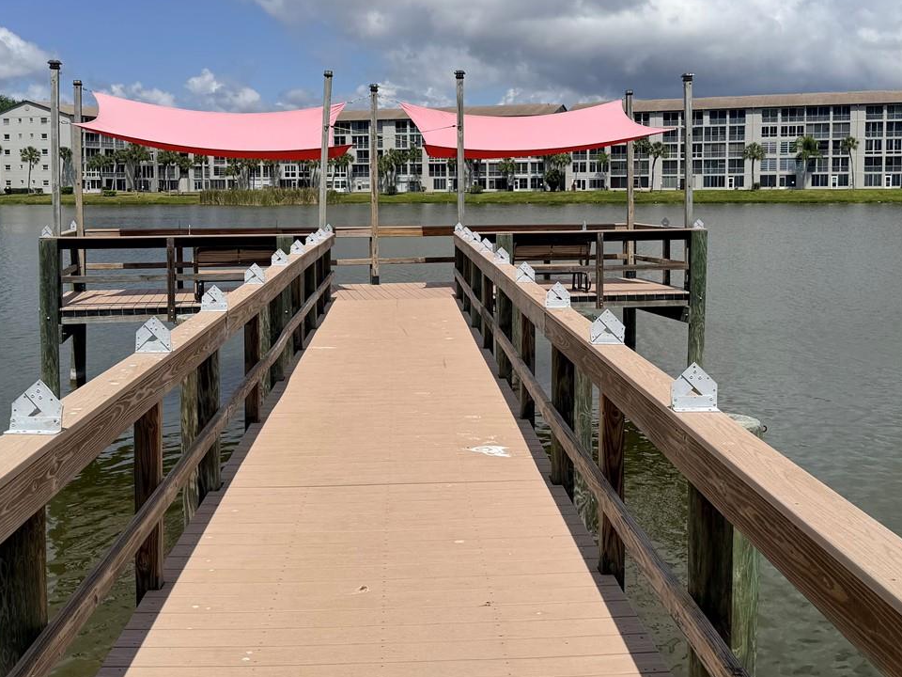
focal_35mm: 40
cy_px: 254
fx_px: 1042
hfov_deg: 46.8
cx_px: 442
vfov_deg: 35.8
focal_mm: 6.76
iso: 80
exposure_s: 1/10309
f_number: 1.78
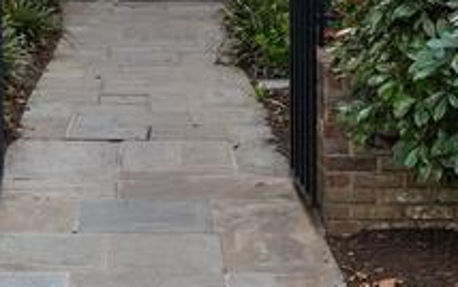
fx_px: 1199
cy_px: -41
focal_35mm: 96
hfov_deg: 21.5
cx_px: 118
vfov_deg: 13.3
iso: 320
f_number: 10
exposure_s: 1/30
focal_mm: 14
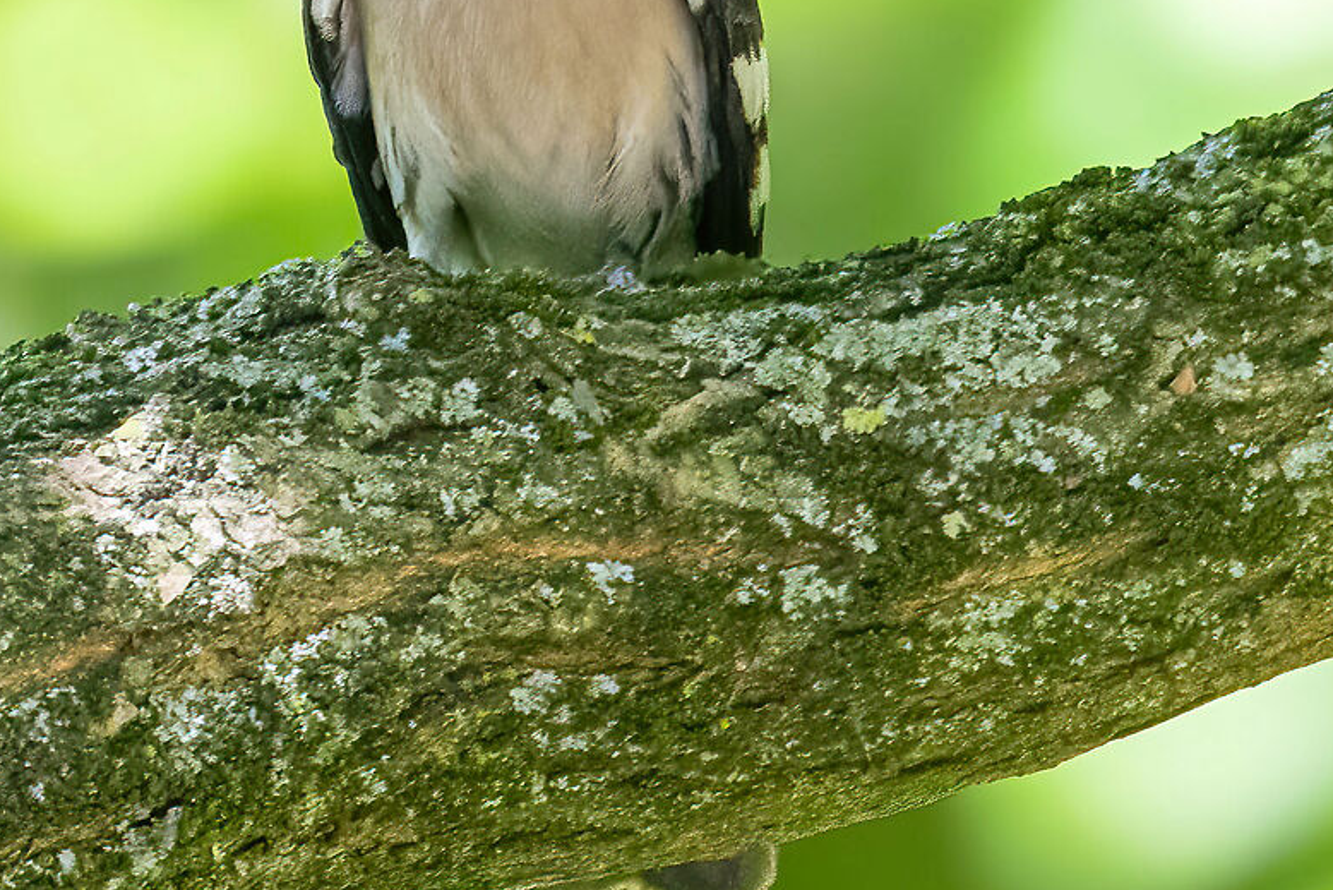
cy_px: -65
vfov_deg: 0.5
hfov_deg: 0.8
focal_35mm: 2545
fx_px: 94247
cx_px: -187
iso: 4000
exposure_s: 1/500
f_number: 6.3
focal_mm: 550
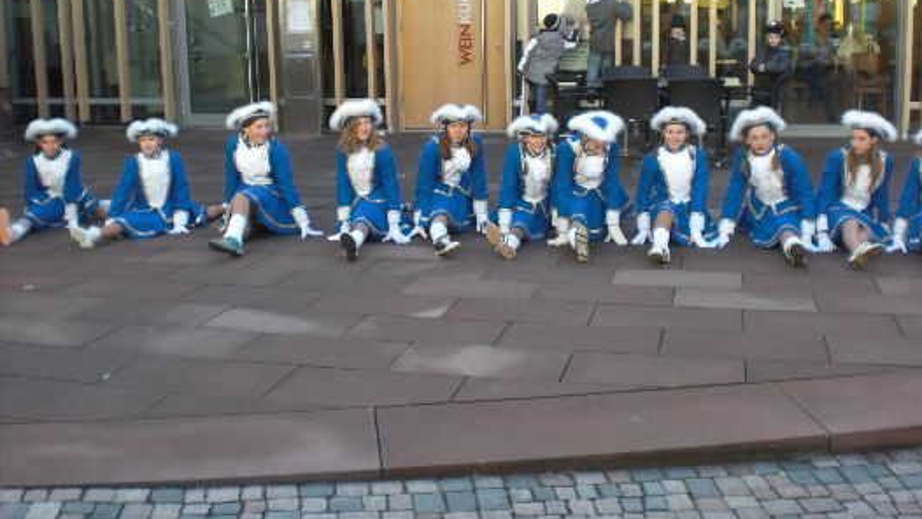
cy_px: 186
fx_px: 1027
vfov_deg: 28.2
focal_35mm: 42
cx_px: 465
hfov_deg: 48.4
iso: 64
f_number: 3.1
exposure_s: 1/100
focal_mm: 6.3
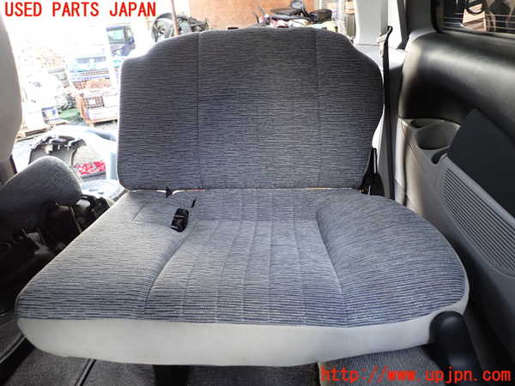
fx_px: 372
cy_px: 193
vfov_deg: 54.9
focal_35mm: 25
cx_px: 258
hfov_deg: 69.4
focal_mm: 4.5
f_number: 2
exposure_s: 1/60
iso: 160
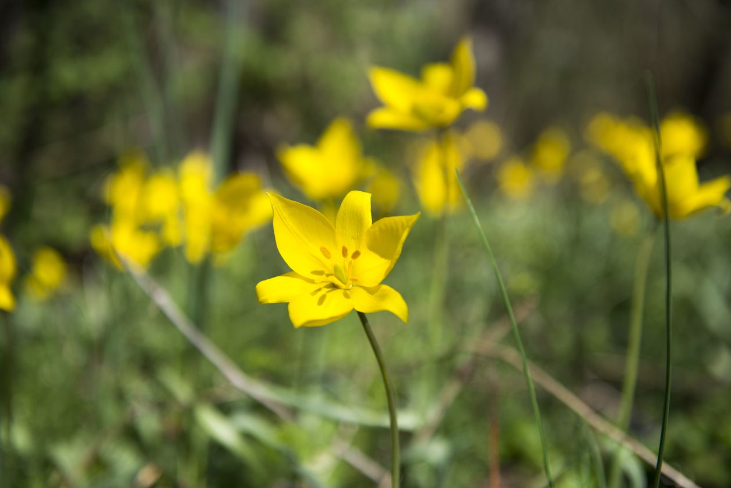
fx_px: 1036
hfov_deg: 38.9
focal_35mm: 51
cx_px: 372
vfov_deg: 26.5
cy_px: 243
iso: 200
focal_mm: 50
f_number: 2.8
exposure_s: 1/4000
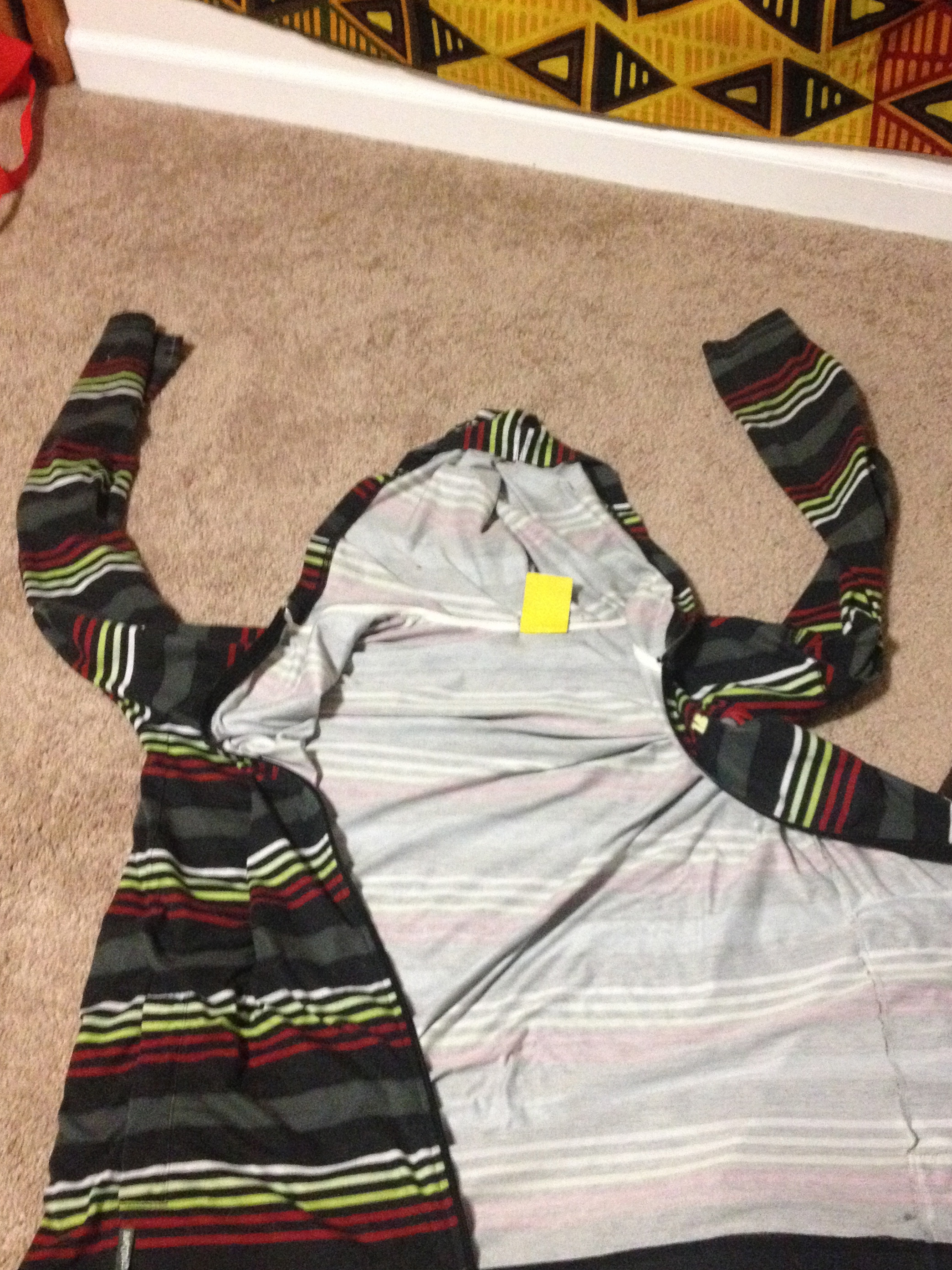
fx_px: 1503
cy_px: 692
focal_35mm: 41
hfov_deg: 35.1
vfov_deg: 45.7
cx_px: 537
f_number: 2.4
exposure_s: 1/15
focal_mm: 4.28
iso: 500
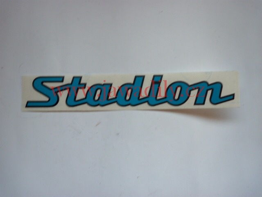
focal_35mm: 34
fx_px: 257
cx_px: 131
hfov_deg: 54.0
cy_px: 98
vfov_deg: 41.8
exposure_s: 1/30
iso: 125
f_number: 2.9
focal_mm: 5.7
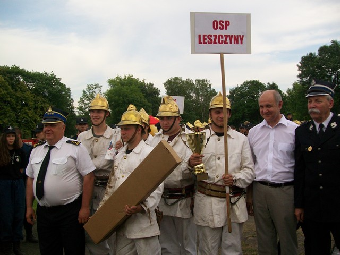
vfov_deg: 39.7
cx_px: 170
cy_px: 128
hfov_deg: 51.4
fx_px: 354
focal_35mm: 36
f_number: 2.7
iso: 64
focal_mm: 6
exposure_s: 1/400
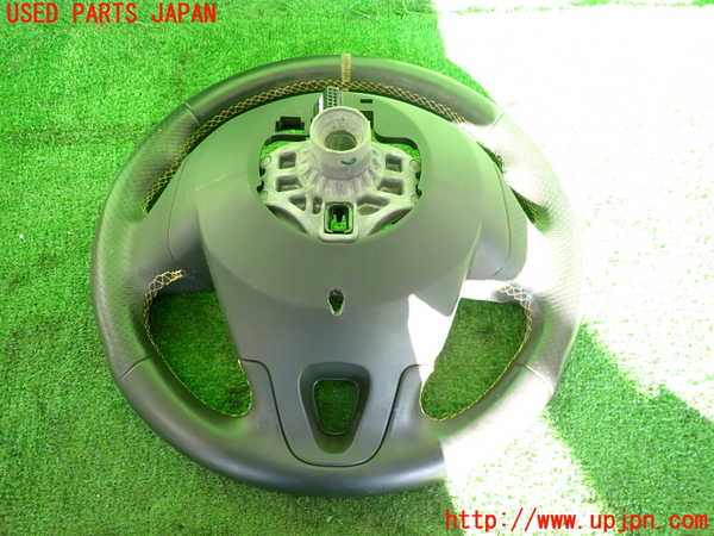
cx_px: 357
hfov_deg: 69.4
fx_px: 516
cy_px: 268
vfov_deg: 54.9
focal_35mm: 25
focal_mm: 4.5
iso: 125
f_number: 2
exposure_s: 1/60
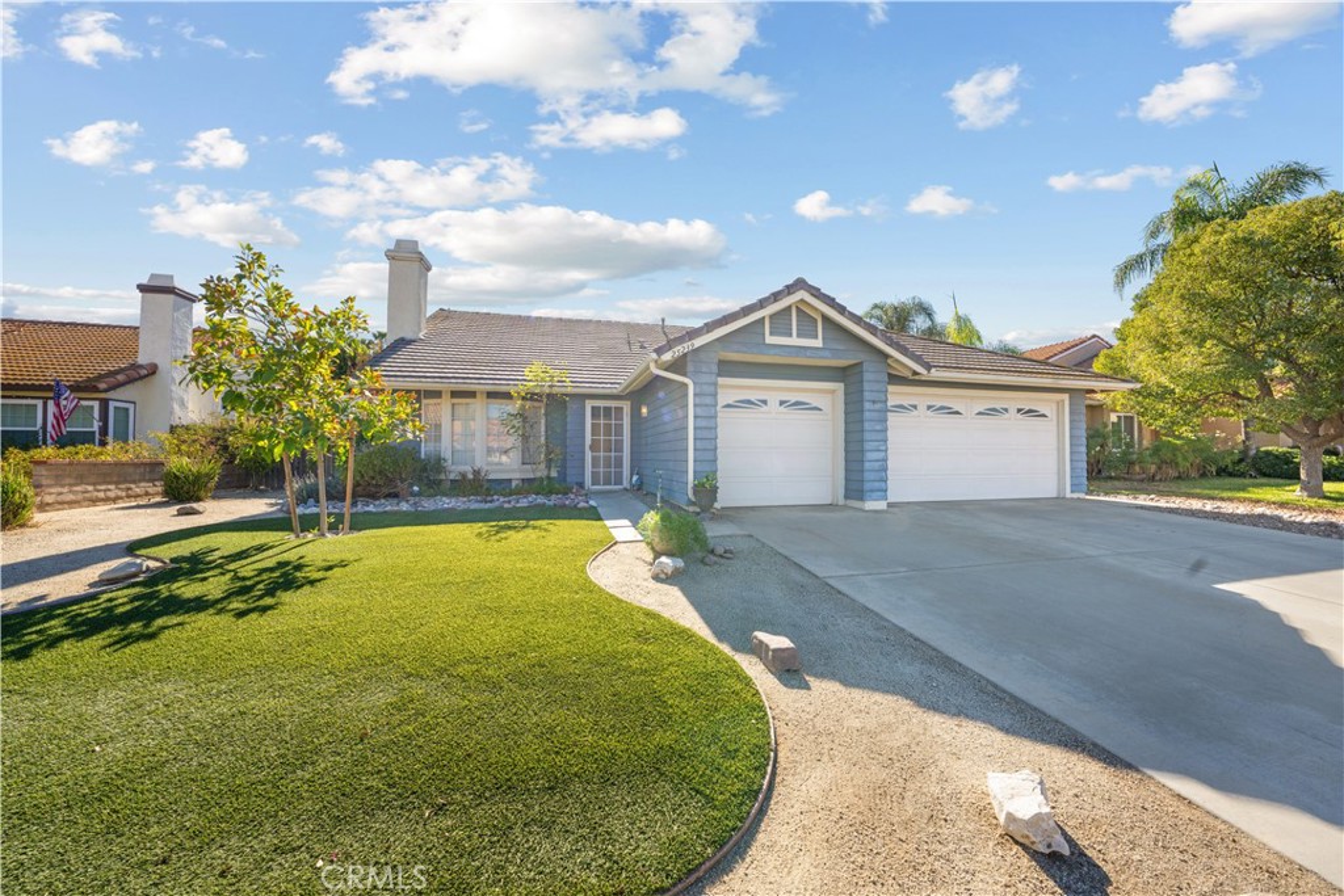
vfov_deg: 90.0
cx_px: 672
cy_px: 448
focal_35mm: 12
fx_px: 448
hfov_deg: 112.6
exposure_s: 1/200
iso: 250
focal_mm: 12
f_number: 10
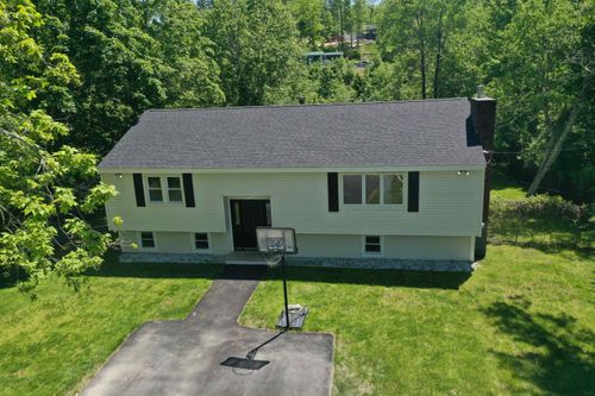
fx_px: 463
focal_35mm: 28
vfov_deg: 46.4
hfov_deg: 65.5
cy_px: 198
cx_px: 298
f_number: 6.3
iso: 100
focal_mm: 10.26
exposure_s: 1/240
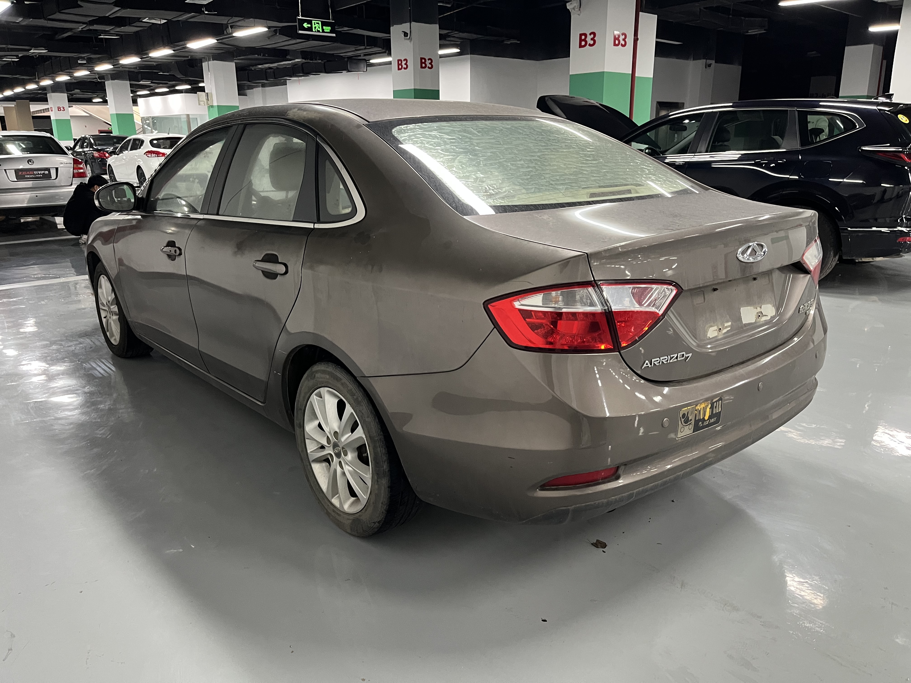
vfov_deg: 53.1
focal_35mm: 26
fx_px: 684
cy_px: 342
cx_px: 456
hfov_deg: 67.3
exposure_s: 1/50
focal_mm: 5.1
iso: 250
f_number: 1.6
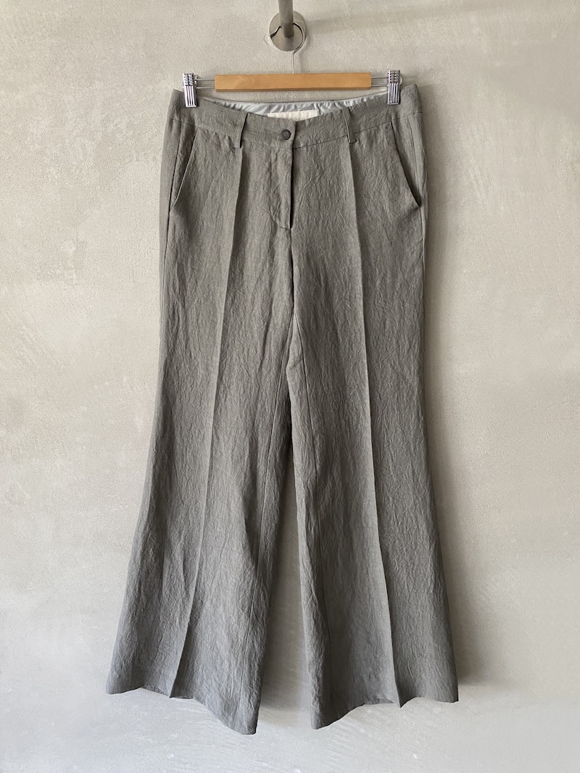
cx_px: 290
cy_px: 386
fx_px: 581
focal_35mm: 26
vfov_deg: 67.3
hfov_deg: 53.1
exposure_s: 1/60
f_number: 1.8
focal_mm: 4.25
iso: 160
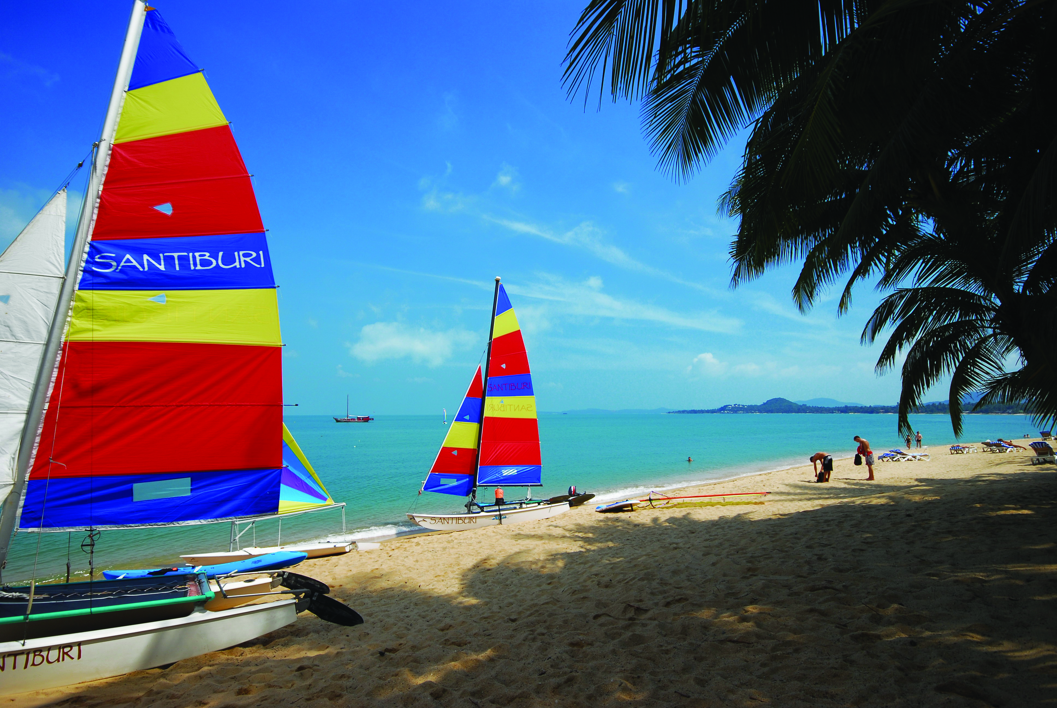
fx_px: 573
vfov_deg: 63.4
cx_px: 528
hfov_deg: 85.4
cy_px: 354
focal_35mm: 20
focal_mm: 13
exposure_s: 1/320
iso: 100
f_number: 8
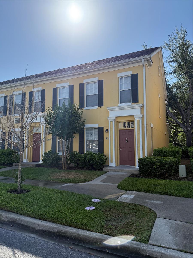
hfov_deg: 56.8
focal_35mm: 24
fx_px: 178
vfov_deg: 71.6
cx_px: 96
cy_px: 129
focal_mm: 6.76
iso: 100
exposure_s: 1/5714
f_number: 1.78
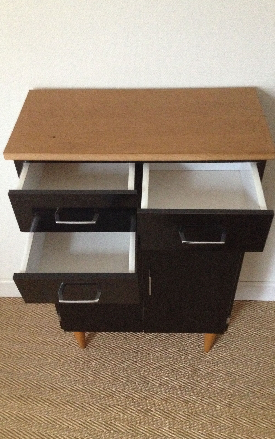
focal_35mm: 38
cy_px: 219
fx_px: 456
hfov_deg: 33.6
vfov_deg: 51.5
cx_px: 140
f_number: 2.4
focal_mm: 4.28
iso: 640
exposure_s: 1/15
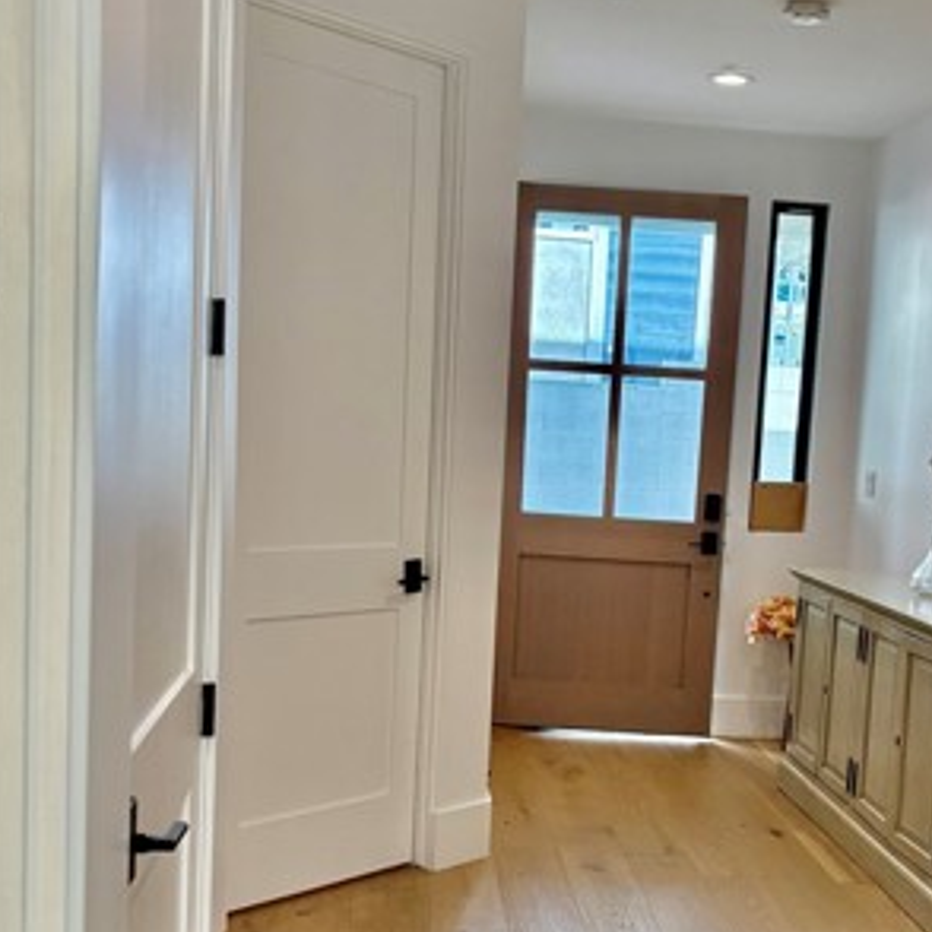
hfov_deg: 33.8
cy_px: 593
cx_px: 593
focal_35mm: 50
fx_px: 1523
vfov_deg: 33.8
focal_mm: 5.96
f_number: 1.6
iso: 125
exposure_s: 1/235
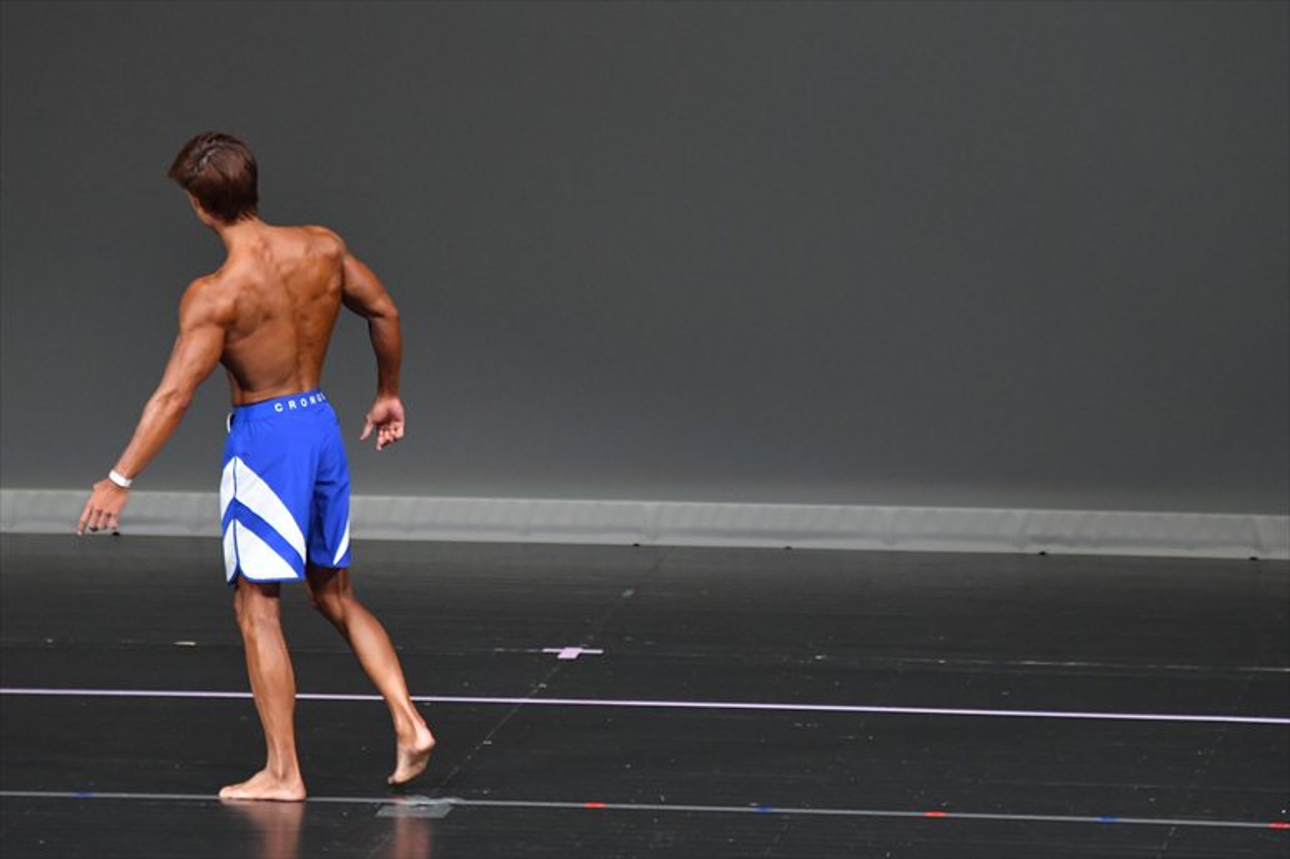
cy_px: 430
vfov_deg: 4.4
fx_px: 11282
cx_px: 645
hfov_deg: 6.5
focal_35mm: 315
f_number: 5.6
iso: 4000
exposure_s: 1/400
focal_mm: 210
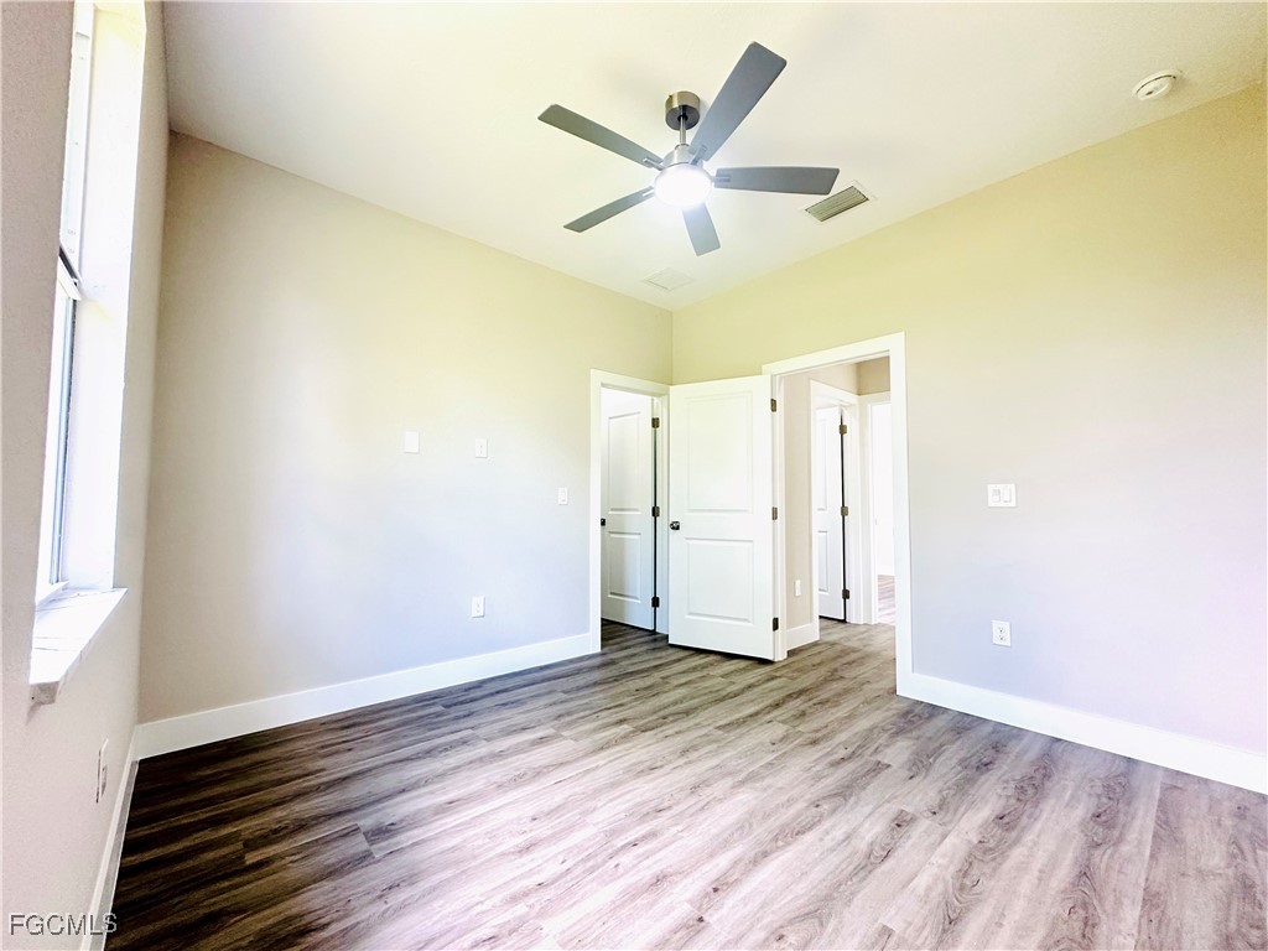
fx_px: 513
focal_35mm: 14
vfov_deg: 85.7
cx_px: 634
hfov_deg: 102.1
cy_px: 476
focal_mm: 2.22
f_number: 2.2
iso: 200
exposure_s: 1/120
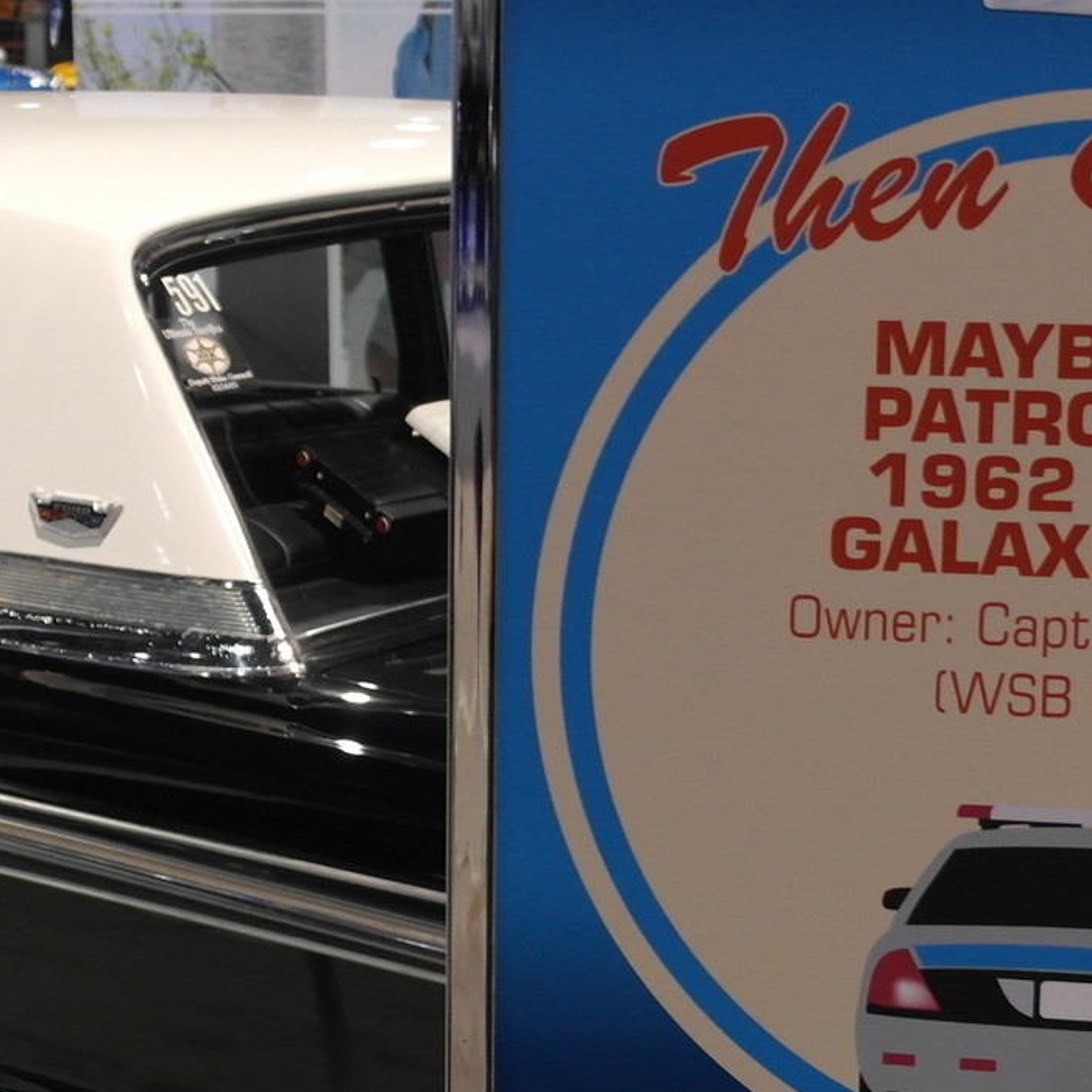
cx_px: 385
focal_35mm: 91
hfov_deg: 19.0
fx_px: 3248
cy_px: 664
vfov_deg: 19.1
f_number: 3.5
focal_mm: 20
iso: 400
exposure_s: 1/25
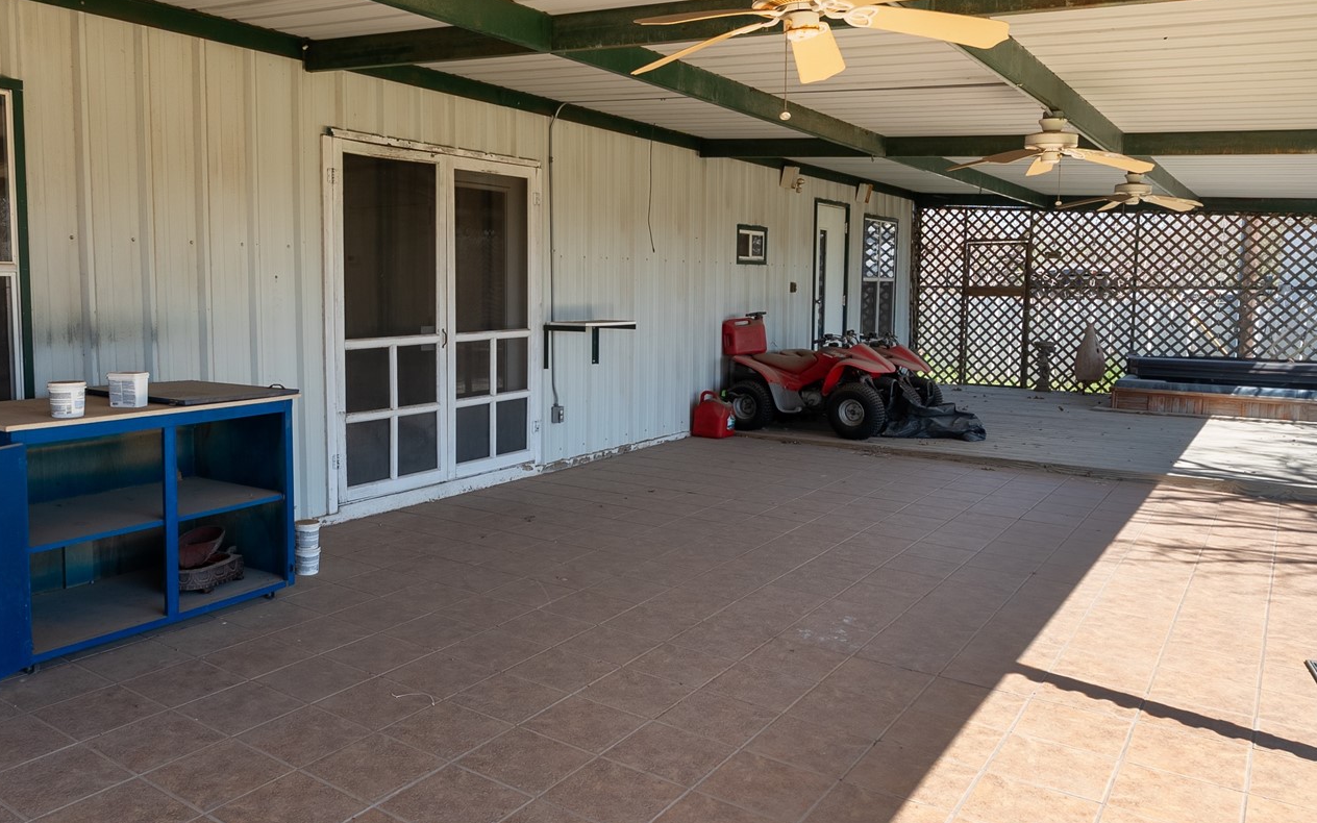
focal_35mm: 28
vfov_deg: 44.5
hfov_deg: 65.9
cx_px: 532
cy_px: 376
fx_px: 1005
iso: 100
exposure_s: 1/20
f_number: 7.1
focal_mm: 16
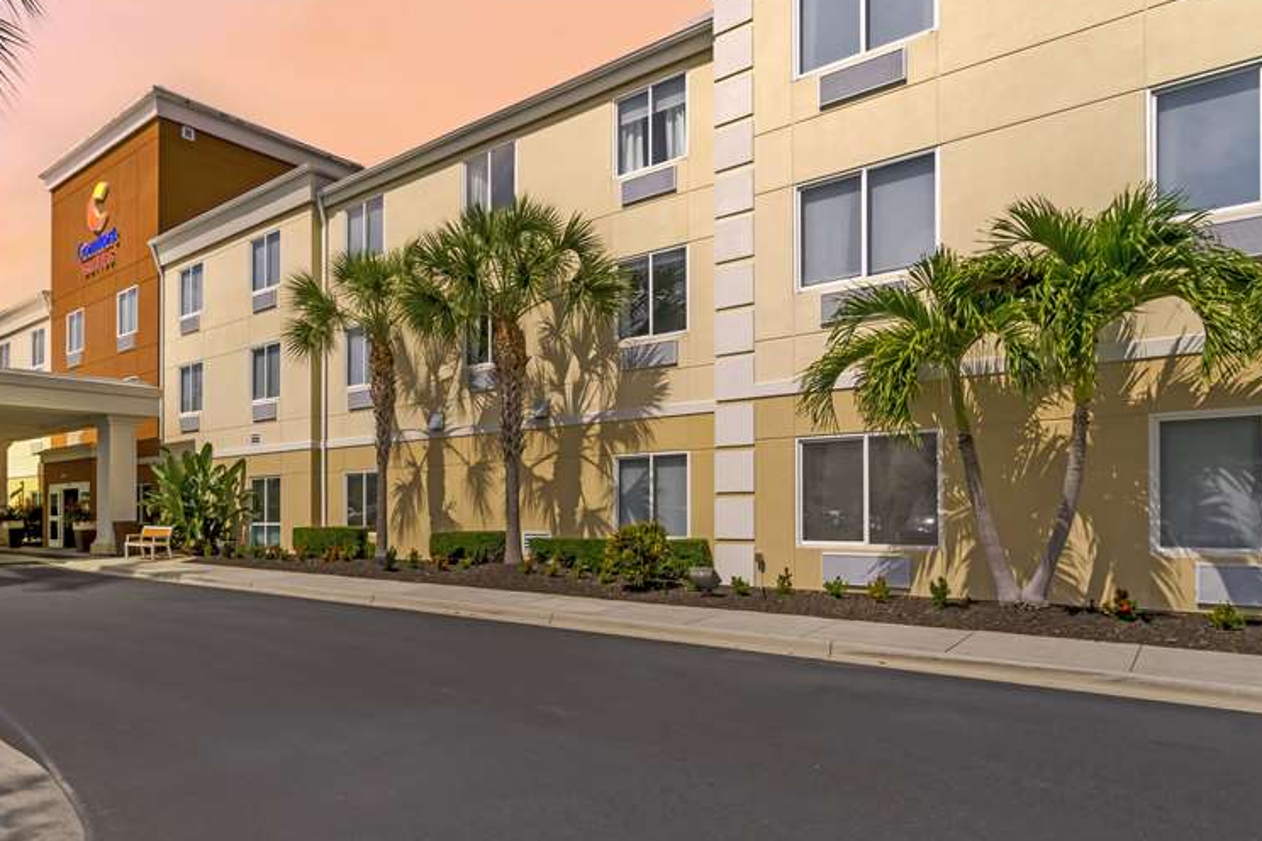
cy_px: 283
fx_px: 771
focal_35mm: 22
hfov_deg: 76.6
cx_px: 442
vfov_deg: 56.1
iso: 400
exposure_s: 1/1000
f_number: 11
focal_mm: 16
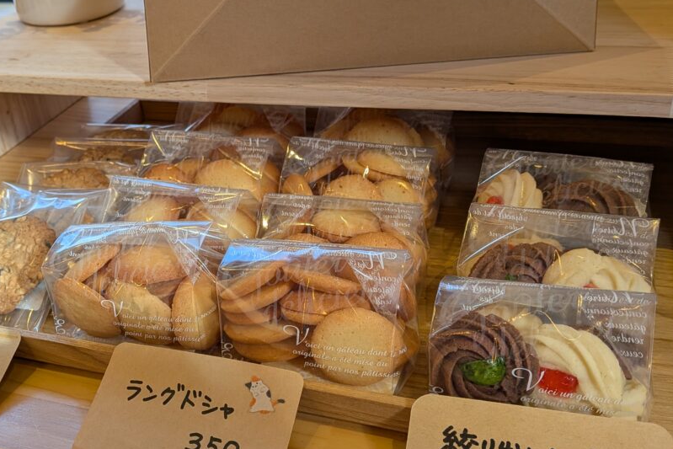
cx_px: 222
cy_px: 263
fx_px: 748
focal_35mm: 40
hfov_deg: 47.6
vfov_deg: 33.3
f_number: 1.7
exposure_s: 1/157
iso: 26
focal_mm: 4.53
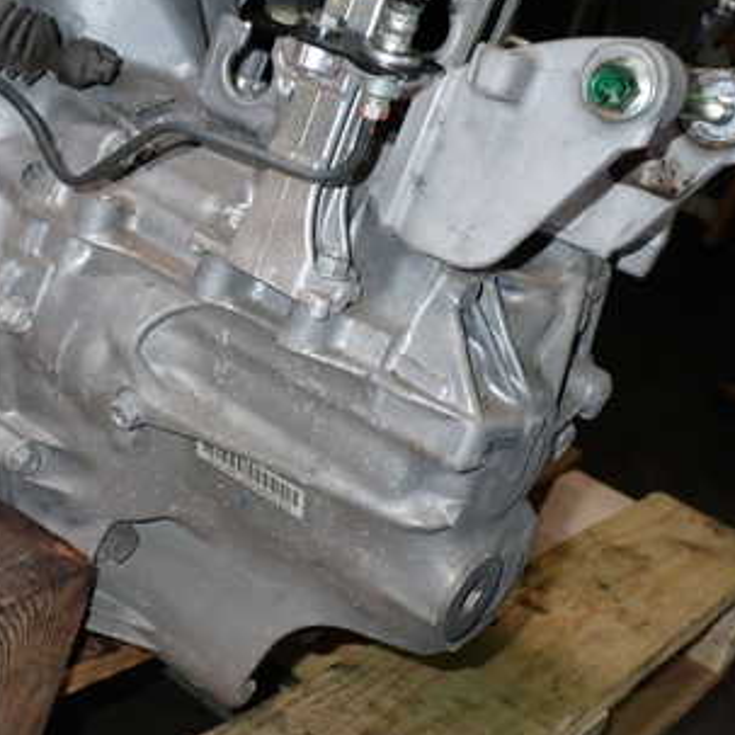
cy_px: 279
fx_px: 1345
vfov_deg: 30.4
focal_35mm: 56
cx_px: 165
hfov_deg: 30.0
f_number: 7.1
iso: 200
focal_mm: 5.79
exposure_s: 1/30
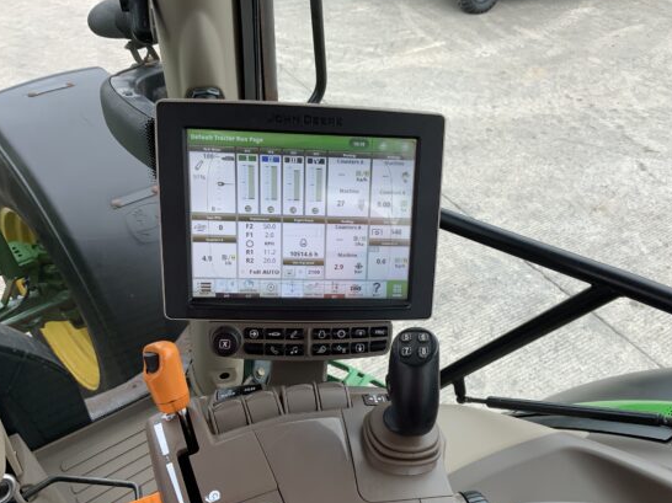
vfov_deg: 41.7
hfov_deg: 53.8
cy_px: 284
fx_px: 660
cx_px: 383
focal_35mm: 34
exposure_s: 1/199
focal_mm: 3
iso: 16
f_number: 1.8
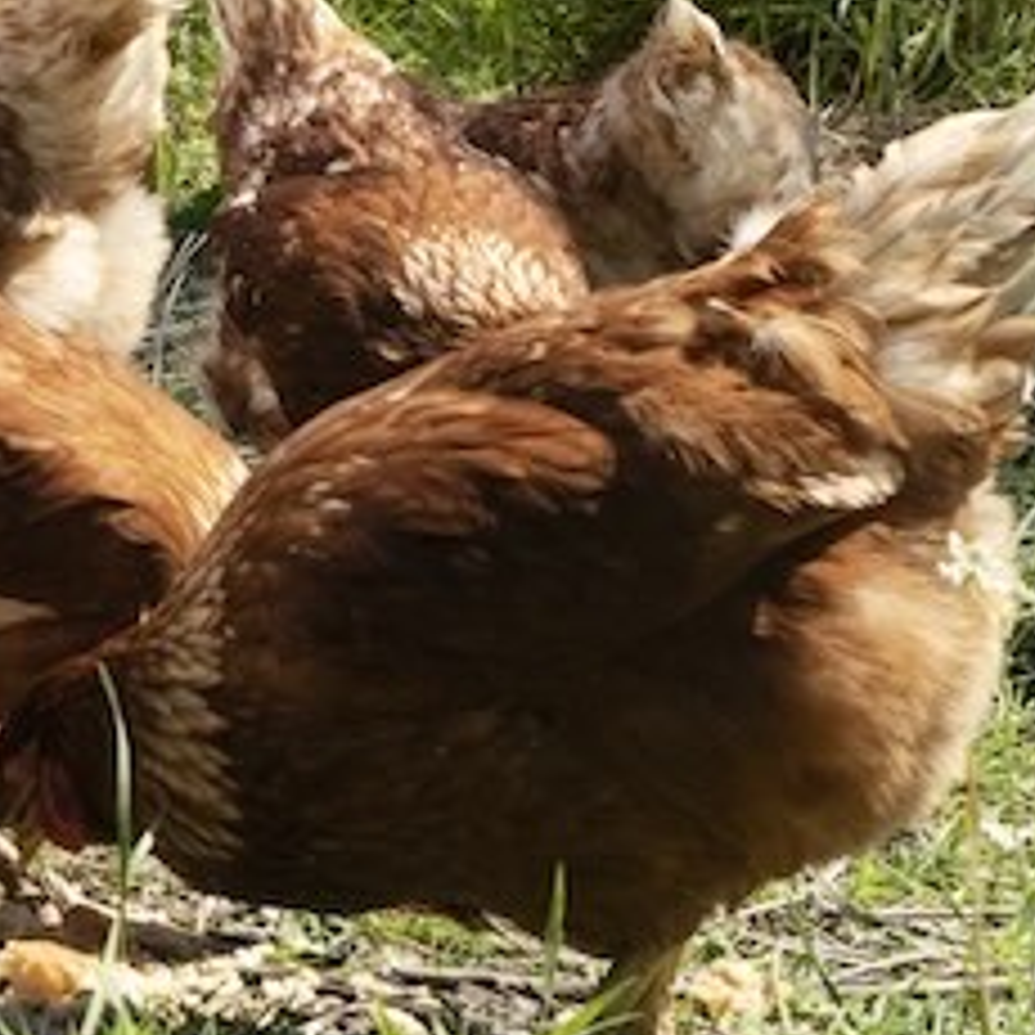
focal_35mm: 182
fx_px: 6157
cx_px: -441
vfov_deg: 9.5
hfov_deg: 9.4
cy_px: -117
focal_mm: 41
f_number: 8
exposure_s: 1/200
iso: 100
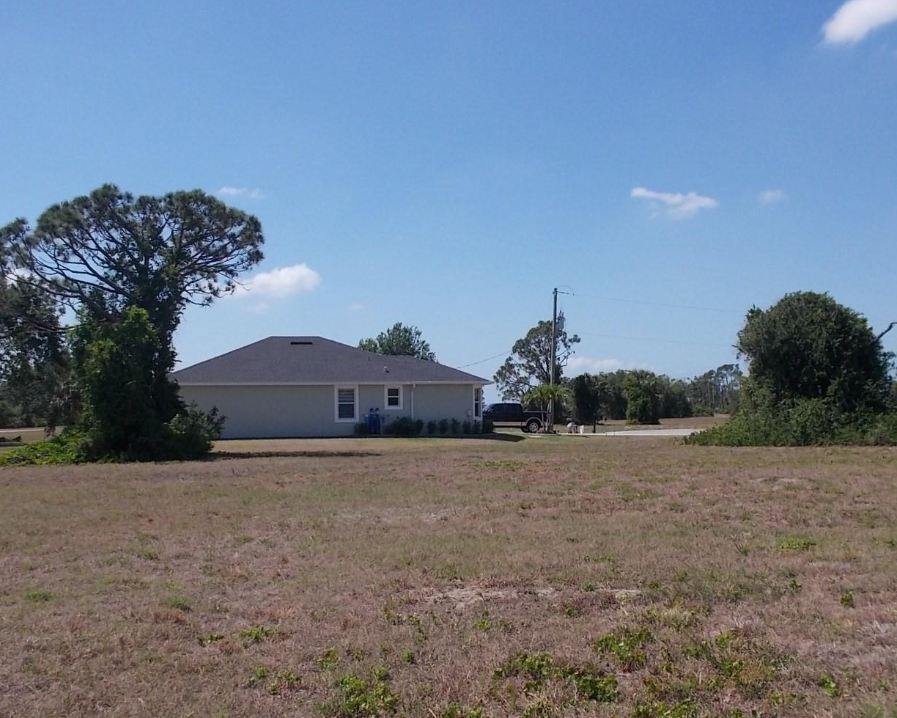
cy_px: 420
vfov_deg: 40.0
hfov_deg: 49.1
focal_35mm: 37
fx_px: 982
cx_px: 432
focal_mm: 4.1
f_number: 3.3
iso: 80
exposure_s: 1/1000
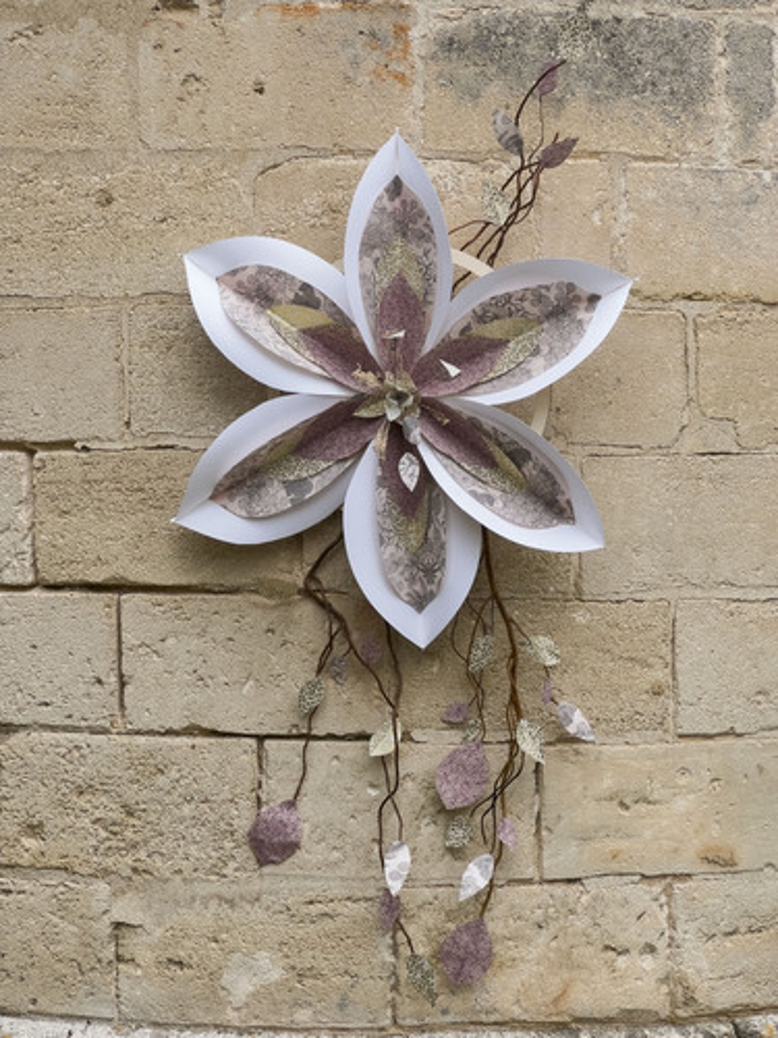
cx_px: 389
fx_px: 2307
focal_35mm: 77
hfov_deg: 19.1
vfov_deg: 25.3
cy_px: 519
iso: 32
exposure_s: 1/100
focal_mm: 9
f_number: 2.8
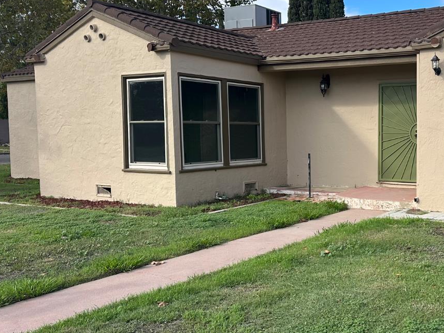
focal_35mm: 42
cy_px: 168
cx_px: 367
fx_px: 539
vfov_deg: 34.4
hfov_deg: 42.4
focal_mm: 6.86
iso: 80
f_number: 1.78
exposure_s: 1/2155
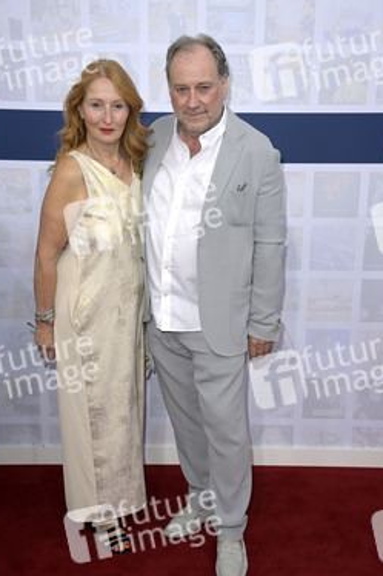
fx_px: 751
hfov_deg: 28.6
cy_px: 296
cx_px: 188
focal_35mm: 47
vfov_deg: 41.9
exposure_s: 1/200
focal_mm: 44
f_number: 7.1
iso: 400
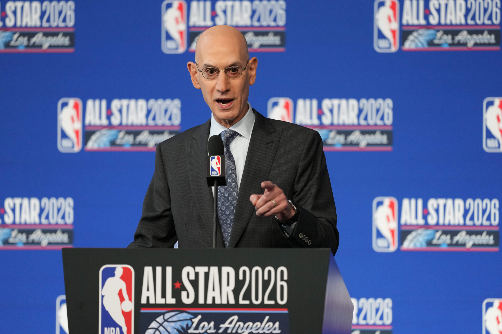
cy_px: 167
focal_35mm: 300
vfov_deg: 4.6
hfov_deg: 6.9
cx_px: 251
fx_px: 4183
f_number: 2.8
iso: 2500
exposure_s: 1/400
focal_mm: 300
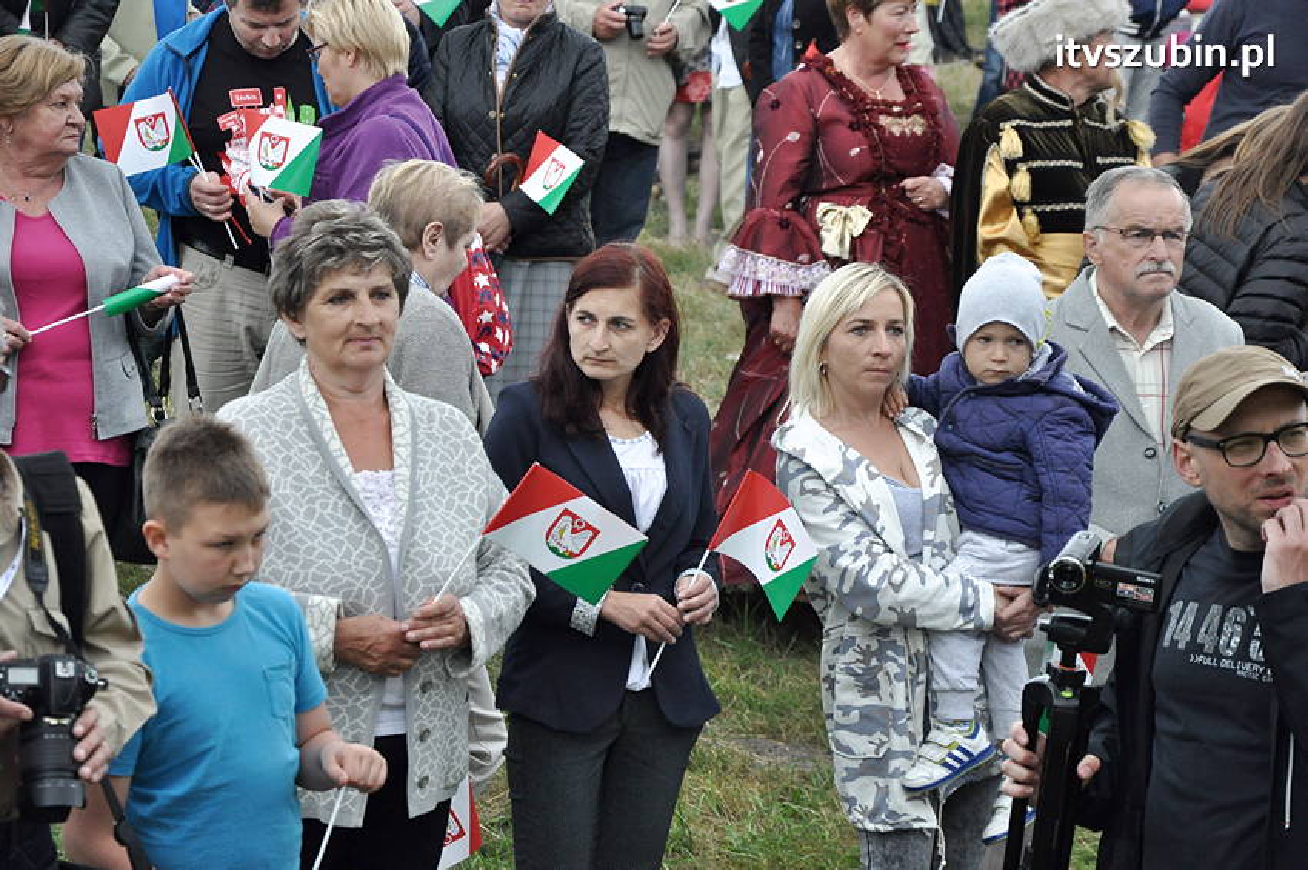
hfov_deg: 15.2
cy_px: 435
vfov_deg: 10.1
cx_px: 654
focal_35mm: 135
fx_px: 4900
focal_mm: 90
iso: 1250
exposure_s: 1/640
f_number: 6.3
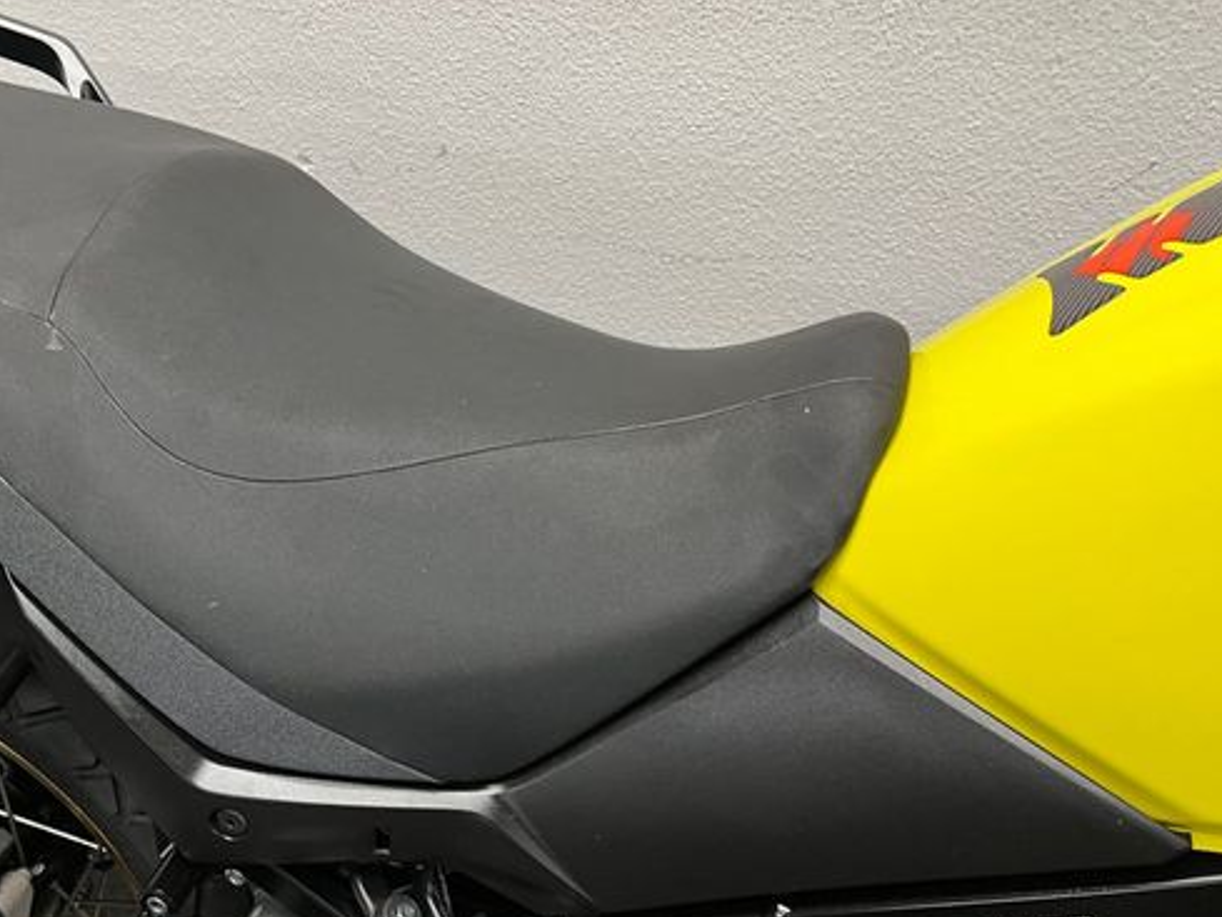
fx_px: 1201
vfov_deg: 41.8
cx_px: 472
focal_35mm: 34
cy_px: 432
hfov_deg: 53.5
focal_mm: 5.1
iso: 100
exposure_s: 1/50
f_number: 1.6
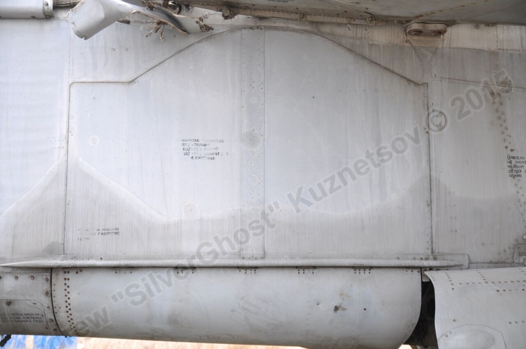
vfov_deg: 28.0
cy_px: 174
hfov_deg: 41.2
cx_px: 263
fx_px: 700
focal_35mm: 48
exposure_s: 1/60
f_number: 3.2
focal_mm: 32
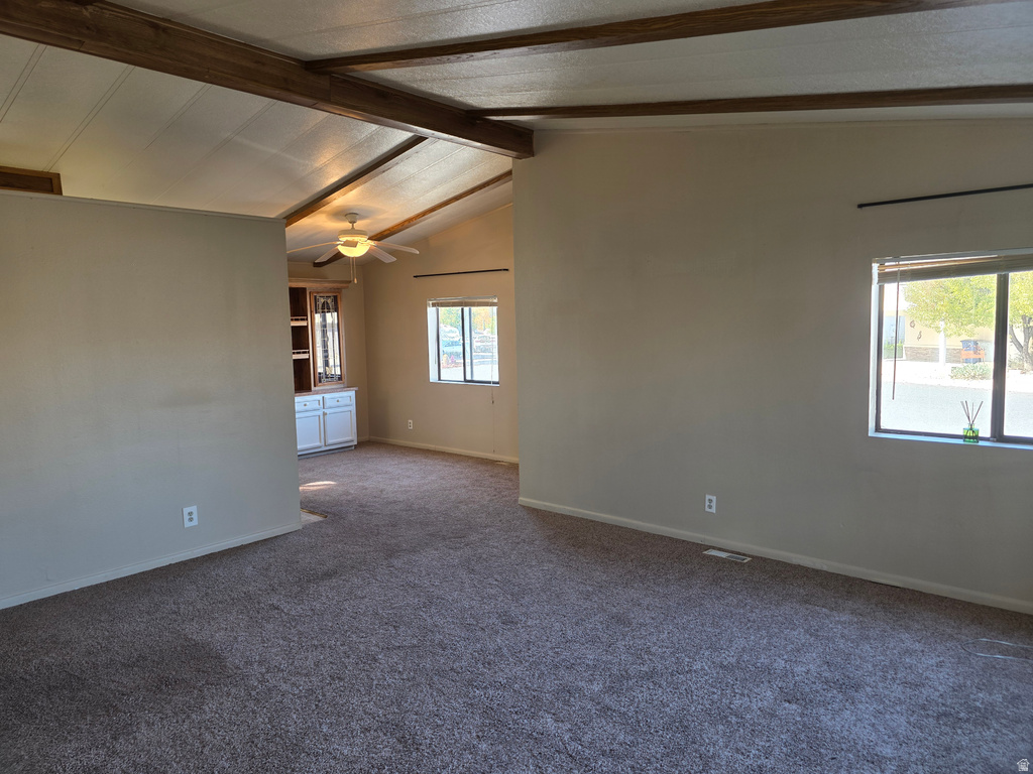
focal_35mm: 23
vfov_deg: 58.9
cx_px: 516
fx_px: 686
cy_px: 387
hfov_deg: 73.9
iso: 80
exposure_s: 1/60
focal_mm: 6.3
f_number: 1.7
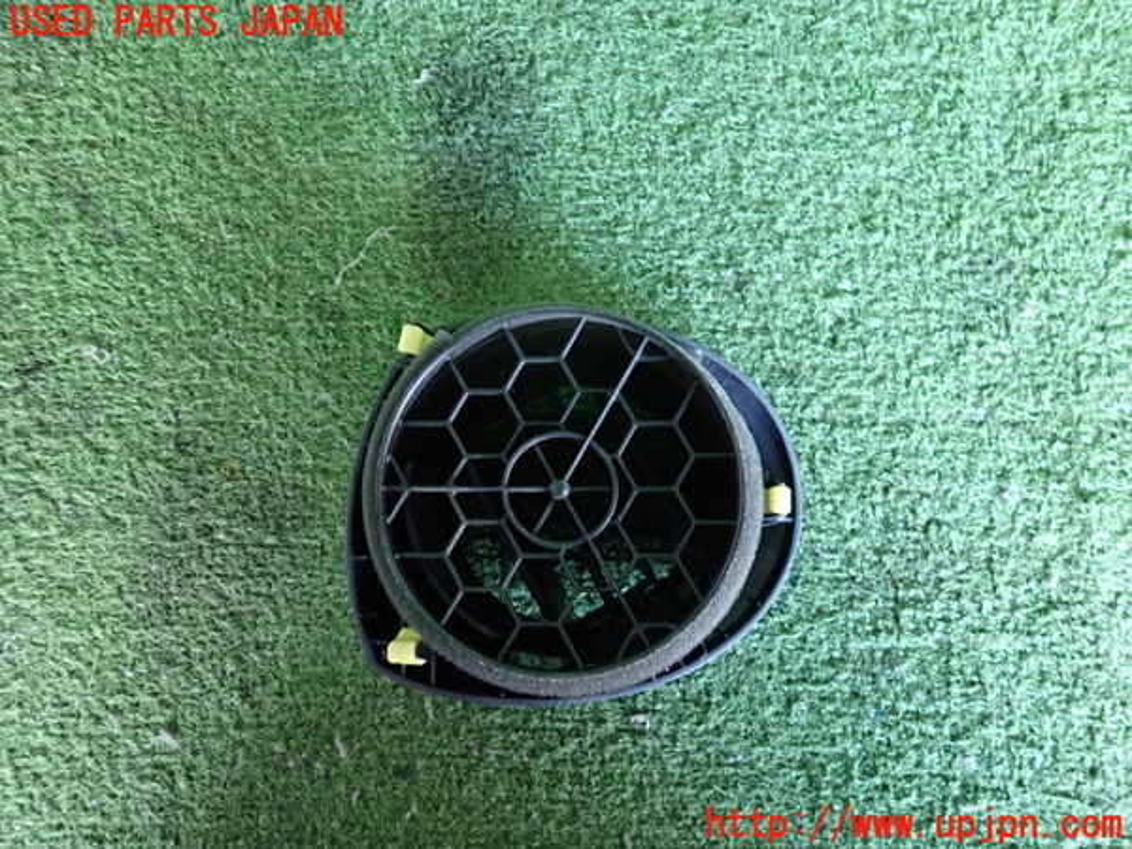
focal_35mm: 25
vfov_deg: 54.9
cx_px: 566
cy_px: 424
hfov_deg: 69.4
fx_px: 818
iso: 800
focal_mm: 4.5
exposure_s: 1/25
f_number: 2
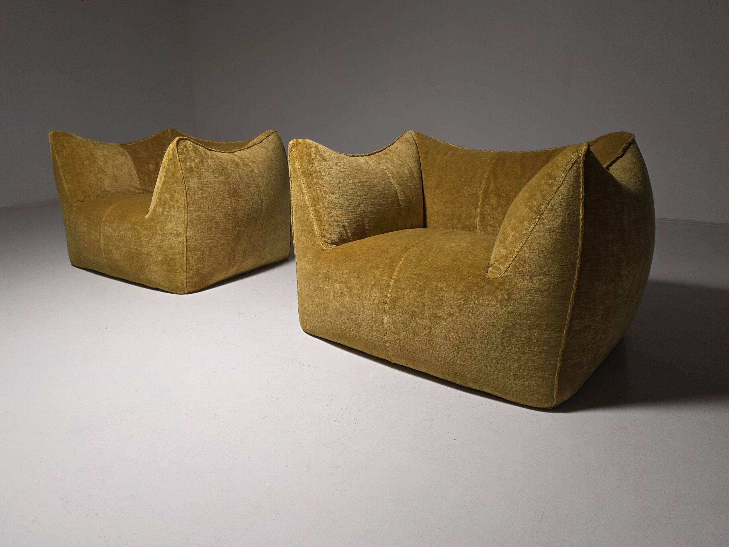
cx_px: 364
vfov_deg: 58.9
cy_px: 274
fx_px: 484
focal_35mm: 23
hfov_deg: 73.9
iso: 320
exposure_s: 1/101
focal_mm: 6.3
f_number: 1.7
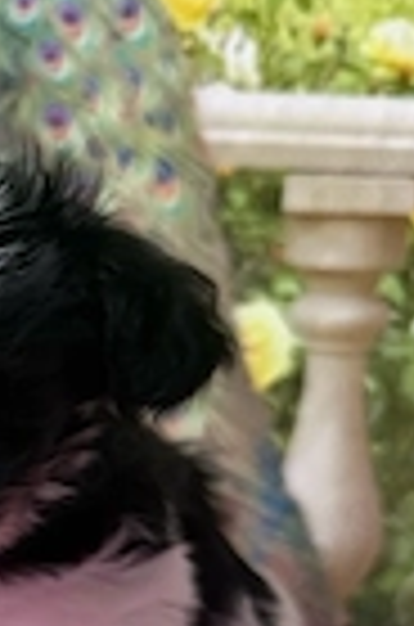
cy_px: 572
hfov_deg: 16.8
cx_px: -234
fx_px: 1248
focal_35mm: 72
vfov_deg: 27.1
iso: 400
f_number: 1.78
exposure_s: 1/60
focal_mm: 6.76
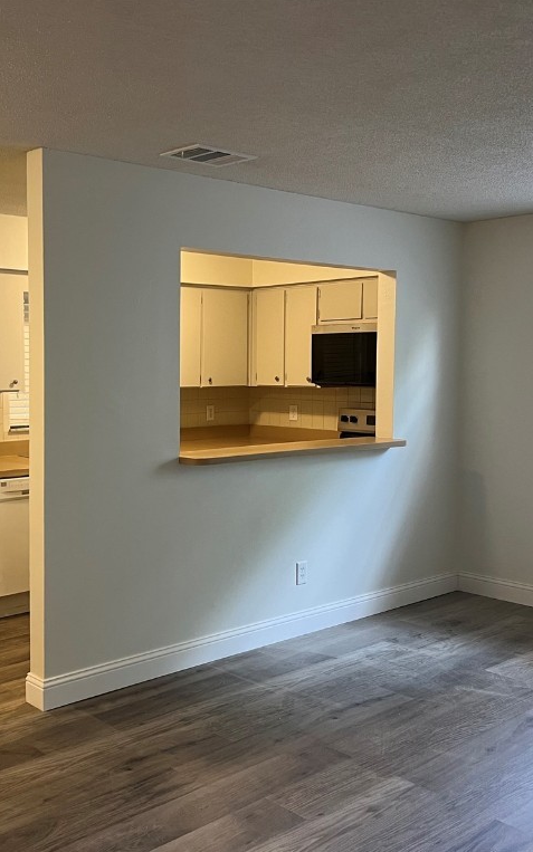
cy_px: 424
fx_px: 860
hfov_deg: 33.8
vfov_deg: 52.7
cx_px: 141
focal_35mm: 37
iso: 160
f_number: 1.5
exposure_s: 1/60
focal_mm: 5.7
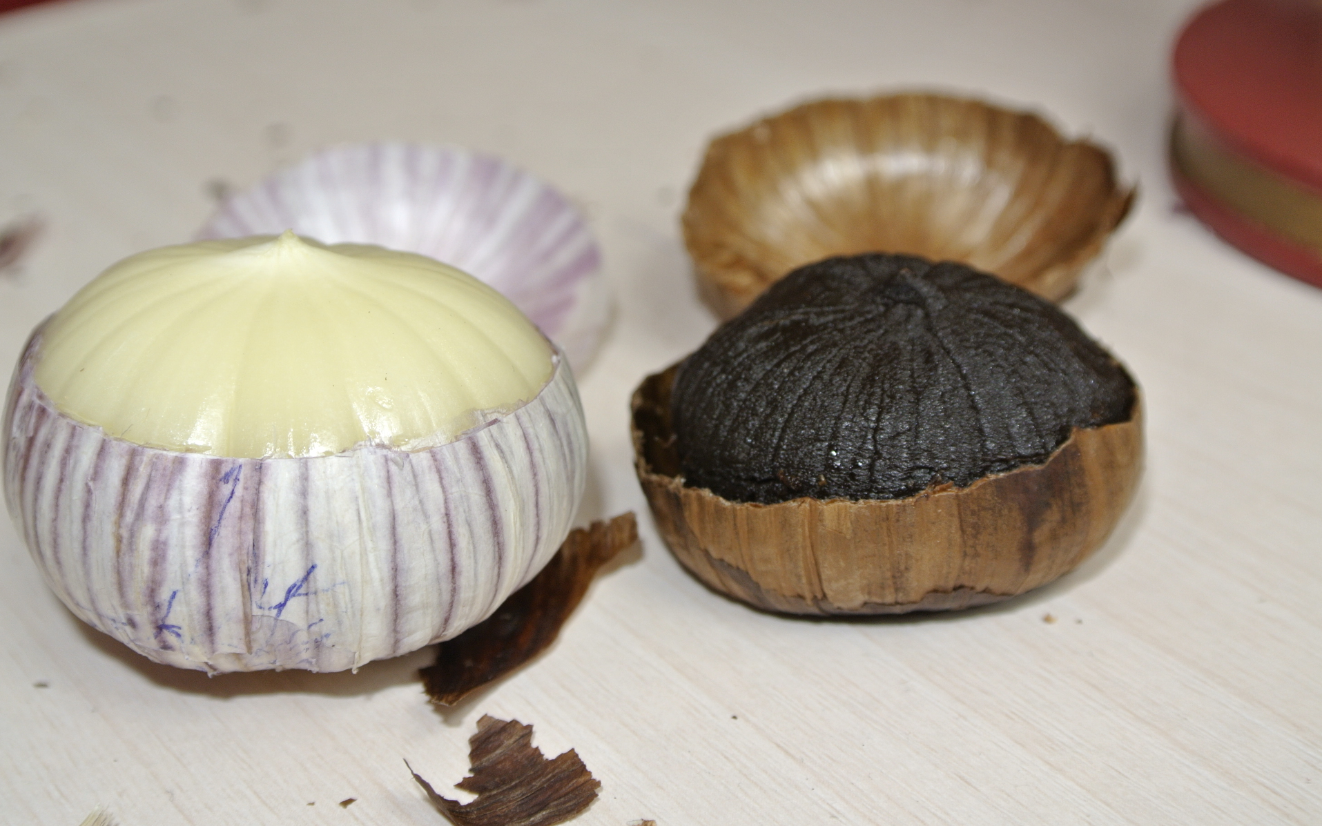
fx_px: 2342
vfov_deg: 20.0
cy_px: 420
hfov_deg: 31.5
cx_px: 660
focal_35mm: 65
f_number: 5.6
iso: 200
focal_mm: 23.6
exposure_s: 1/60
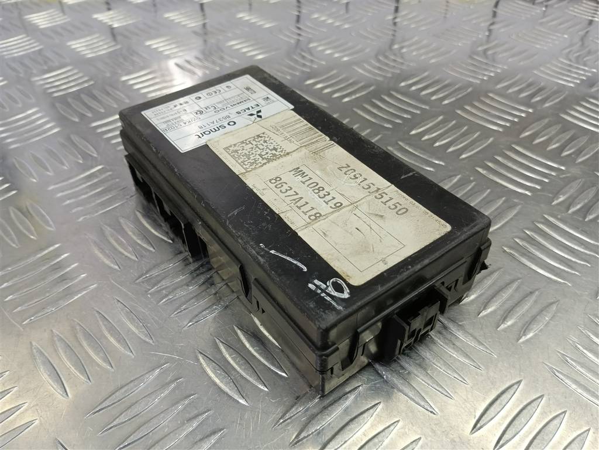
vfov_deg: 51.4
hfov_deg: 65.3
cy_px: 225
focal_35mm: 27
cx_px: 300
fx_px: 467
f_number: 1.6
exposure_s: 1/50
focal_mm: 4.11
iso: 136
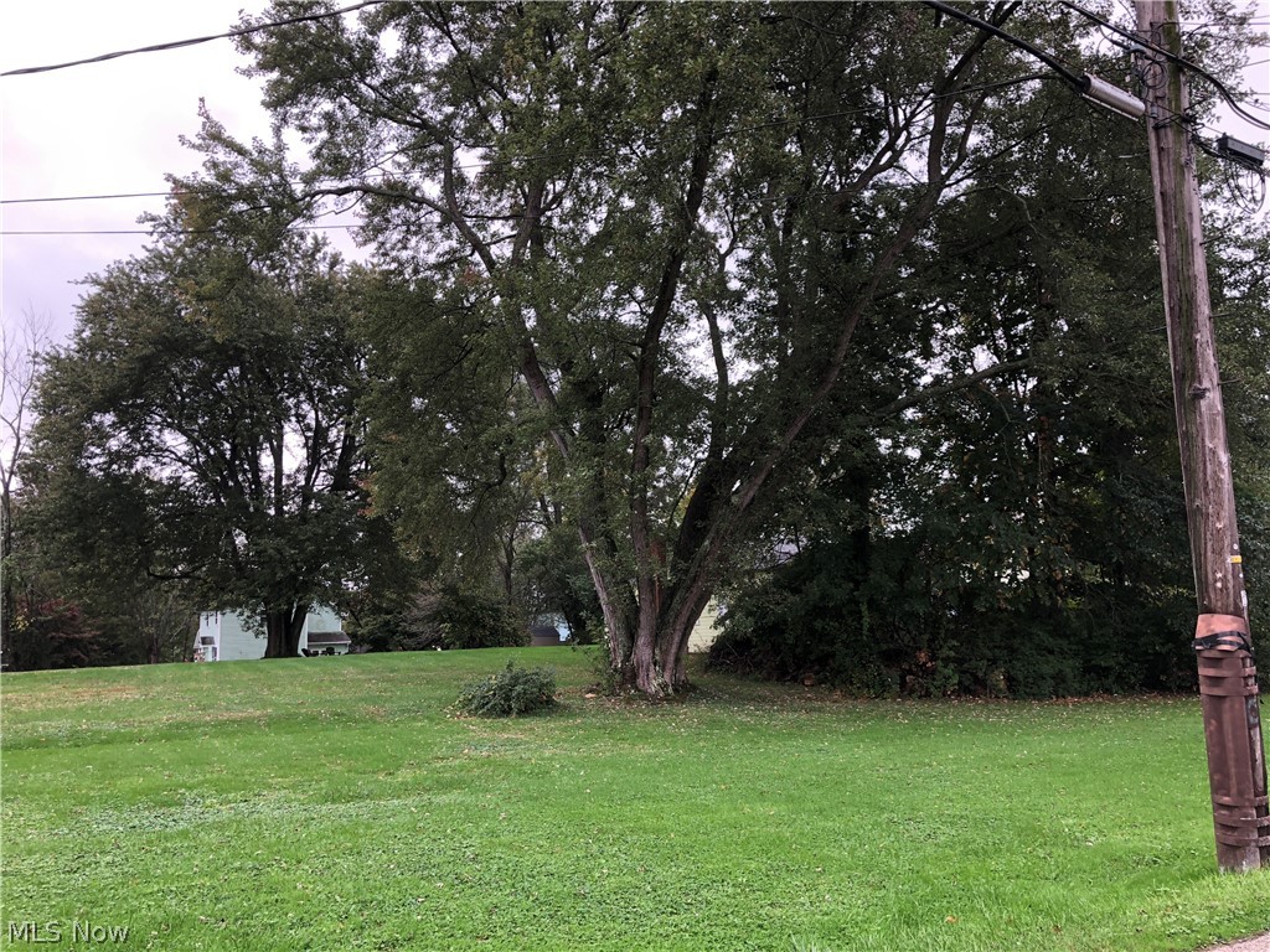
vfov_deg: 49.7
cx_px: 635
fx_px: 1027
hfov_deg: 63.4
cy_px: 476
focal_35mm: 28
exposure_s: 1/120
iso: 50
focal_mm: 4
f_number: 1.8
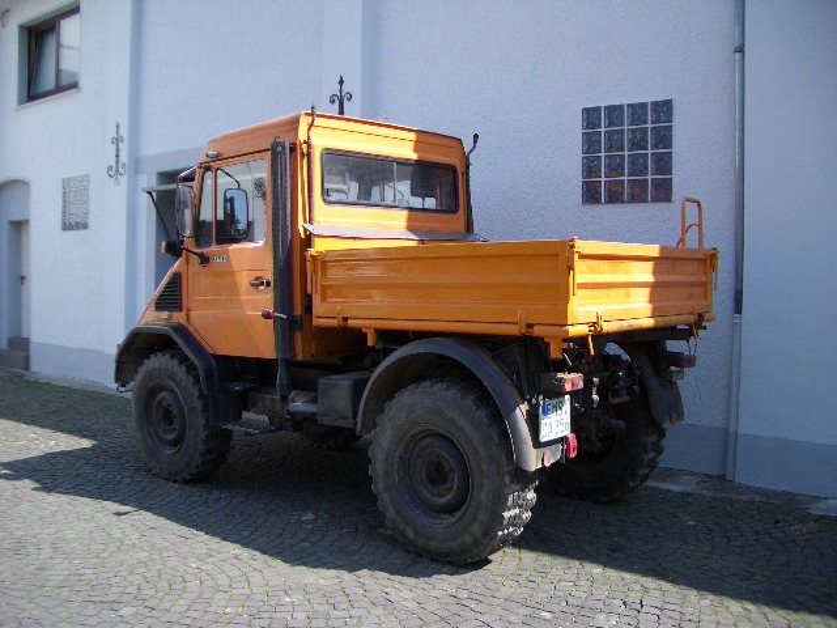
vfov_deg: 40.7
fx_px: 846
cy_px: 314
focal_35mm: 35
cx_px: 418
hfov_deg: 52.6
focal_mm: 5.8
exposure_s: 1/500
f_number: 2.6
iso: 50
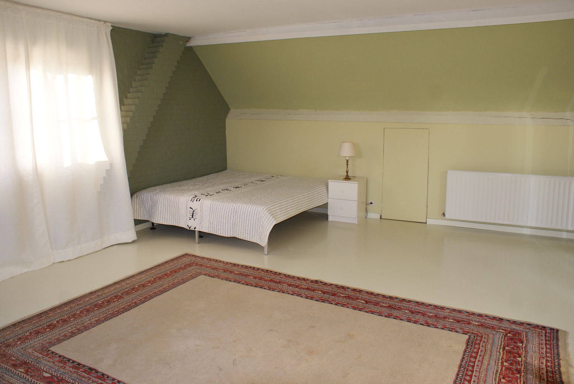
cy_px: 192
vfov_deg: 48.0
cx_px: 287
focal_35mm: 27
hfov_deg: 67.3
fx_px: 431
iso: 400
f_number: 5.6
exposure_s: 1/60
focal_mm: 18
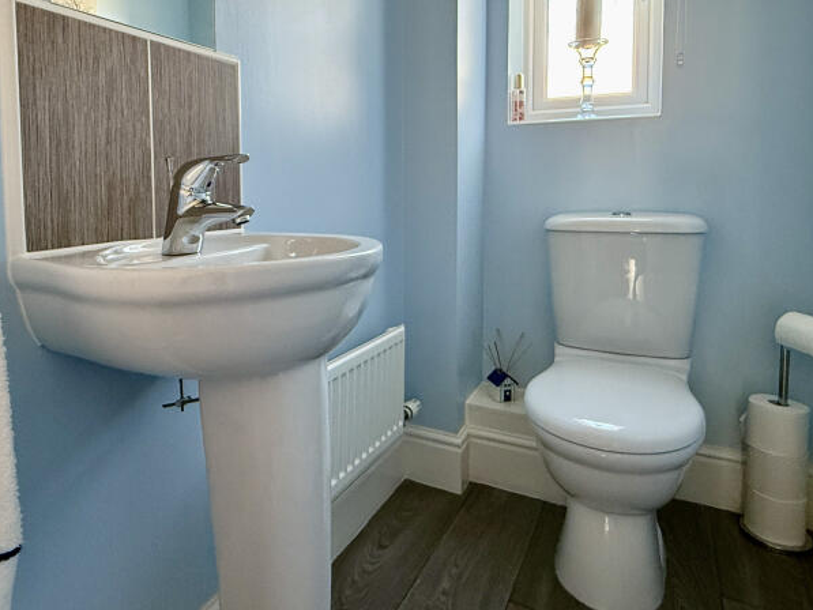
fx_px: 564
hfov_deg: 71.3
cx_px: 358
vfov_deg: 56.0
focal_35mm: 24
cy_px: 218
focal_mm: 2.22
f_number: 2.2
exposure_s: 1/69
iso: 320
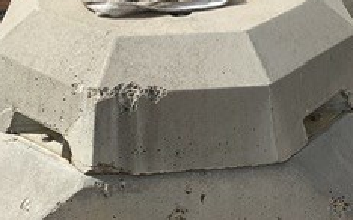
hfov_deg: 24.3
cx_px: 281
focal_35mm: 84
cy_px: 3
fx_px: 808
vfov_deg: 15.3
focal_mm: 3
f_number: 1.8
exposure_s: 1/3322
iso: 16
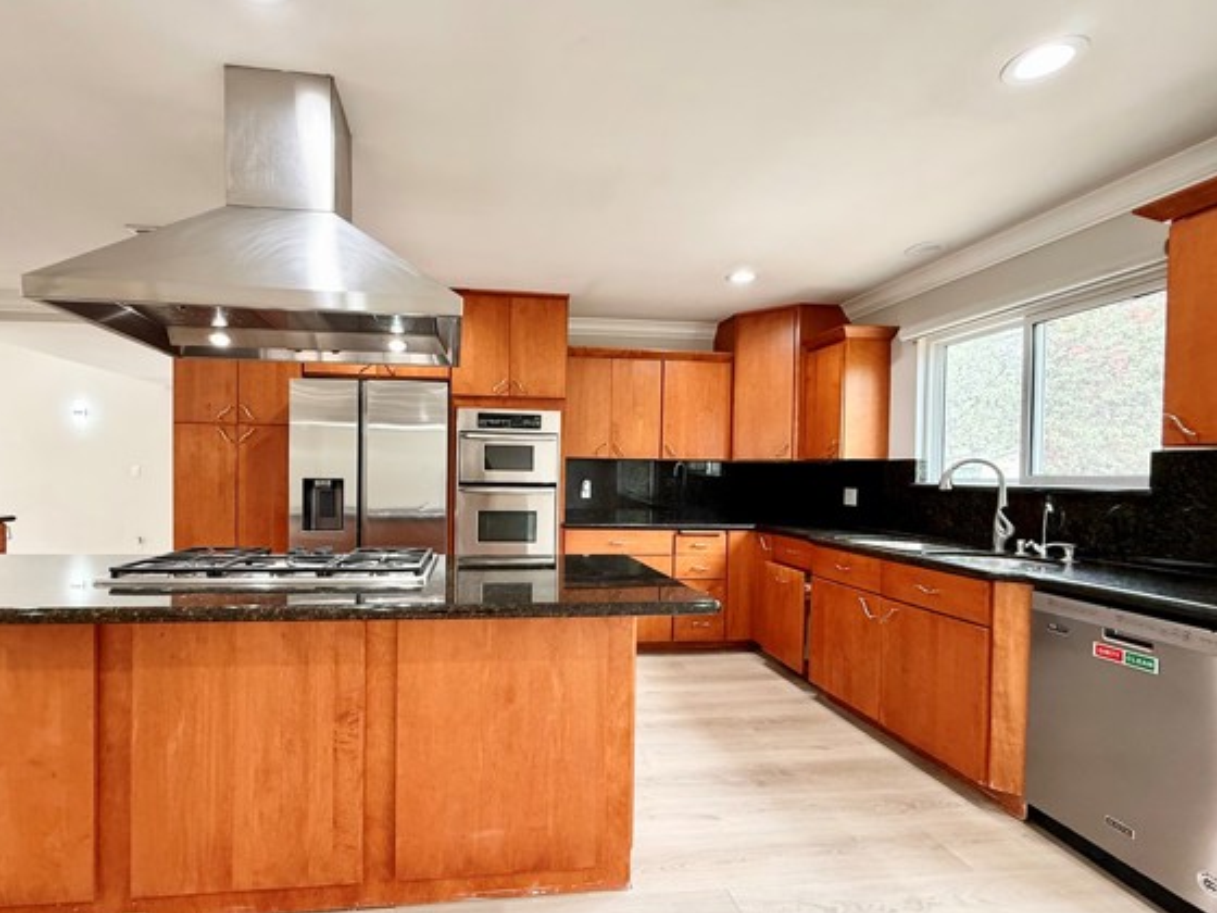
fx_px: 563
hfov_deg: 94.1
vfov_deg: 78.0
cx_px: 539
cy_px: 485
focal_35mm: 16
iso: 250
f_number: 2.2
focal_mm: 2.22
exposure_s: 1/60
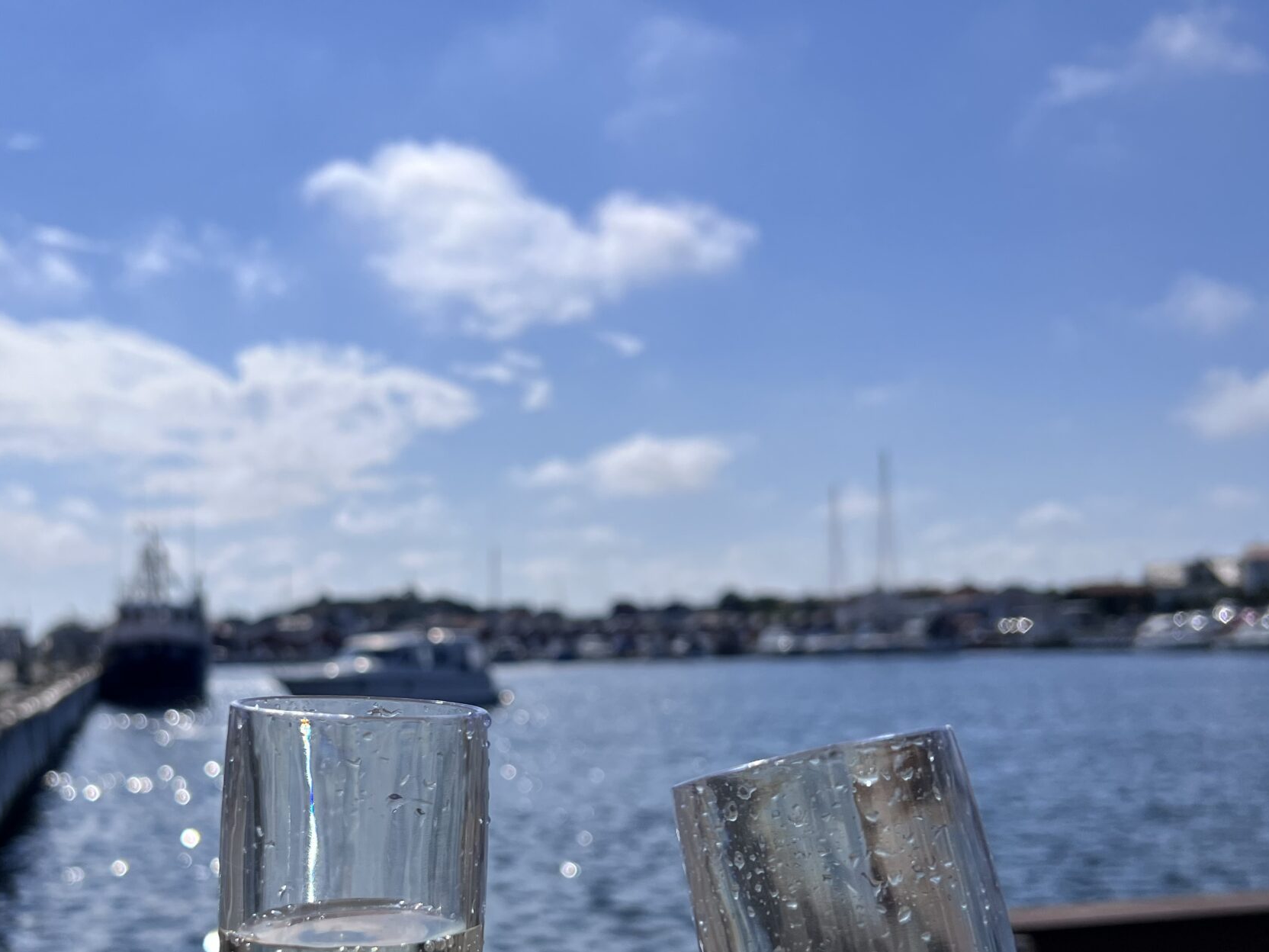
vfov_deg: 35.1
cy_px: 732
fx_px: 1466
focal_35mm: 40
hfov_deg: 46.3
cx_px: 461
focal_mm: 5.7
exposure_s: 1/14286
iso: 50
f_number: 1.5
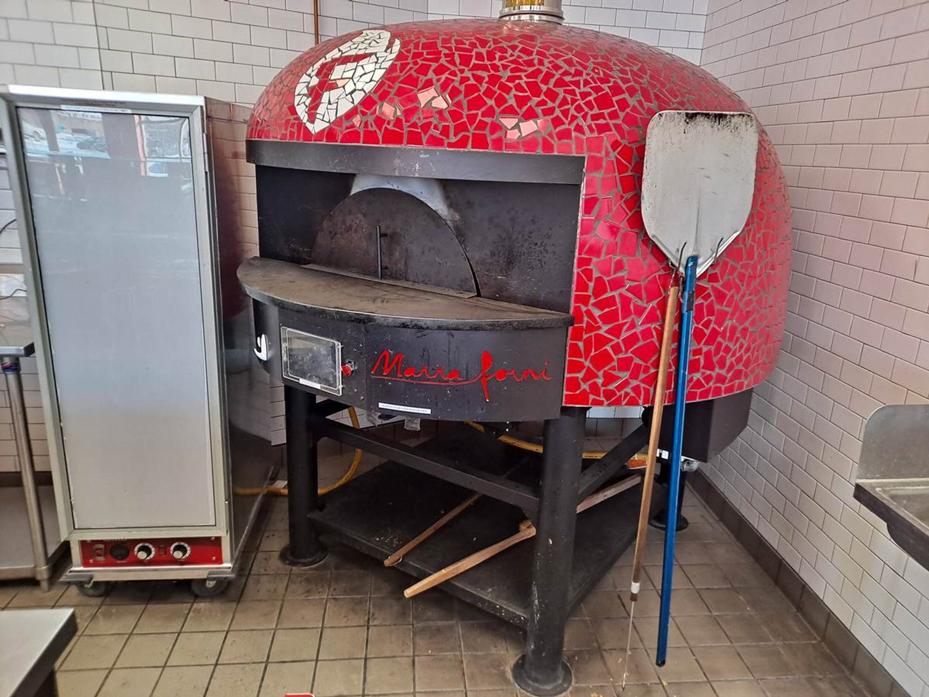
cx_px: 464
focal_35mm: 25
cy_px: 348
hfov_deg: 69.4
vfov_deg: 54.9
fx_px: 671
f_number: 2
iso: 80
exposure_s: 1/50
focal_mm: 4.6
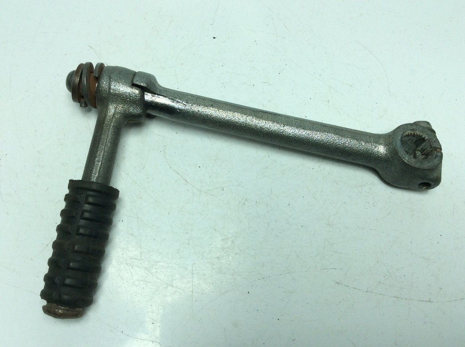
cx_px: 232
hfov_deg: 56.9
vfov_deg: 44.1
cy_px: 174
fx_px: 429
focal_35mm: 32
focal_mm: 3.3
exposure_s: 1/545
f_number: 2.4
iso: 32
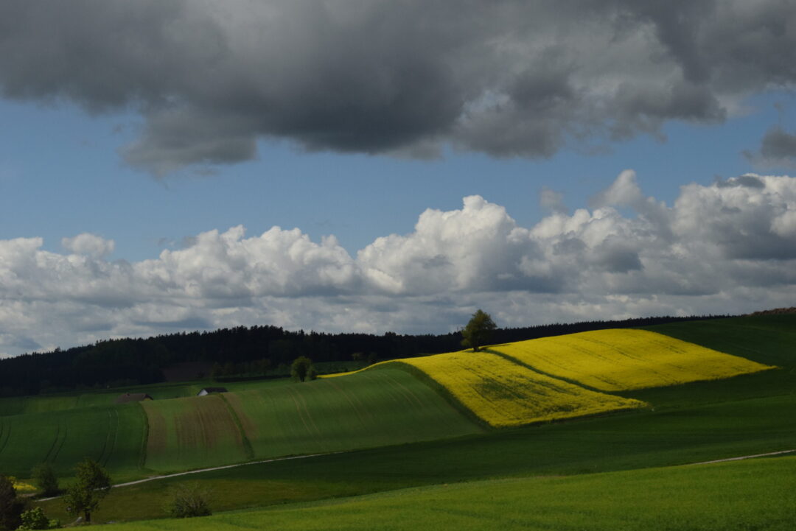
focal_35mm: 82
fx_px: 1825
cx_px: 398
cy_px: 266
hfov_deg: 24.6
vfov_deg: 16.6
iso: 800
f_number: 10
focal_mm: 55
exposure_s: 1/400
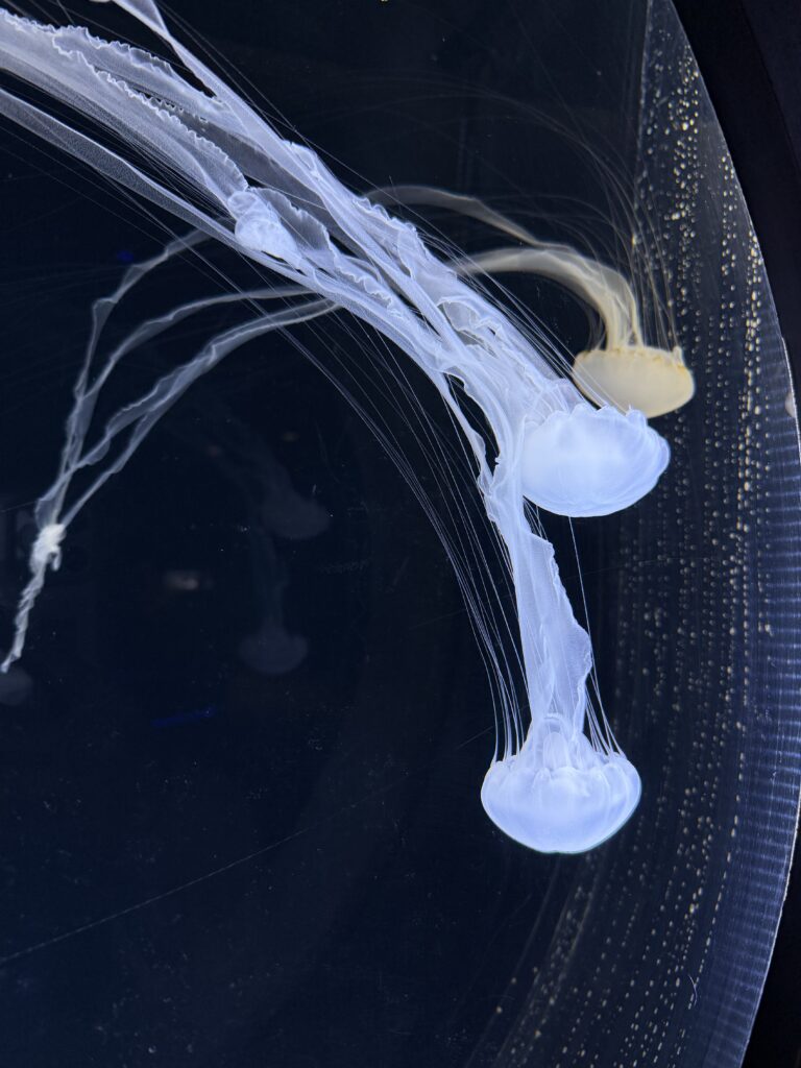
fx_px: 740
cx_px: 400
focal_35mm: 24
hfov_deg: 56.8
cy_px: 534
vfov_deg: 71.6
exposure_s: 1/113
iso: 200
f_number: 1.78
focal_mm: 6.76
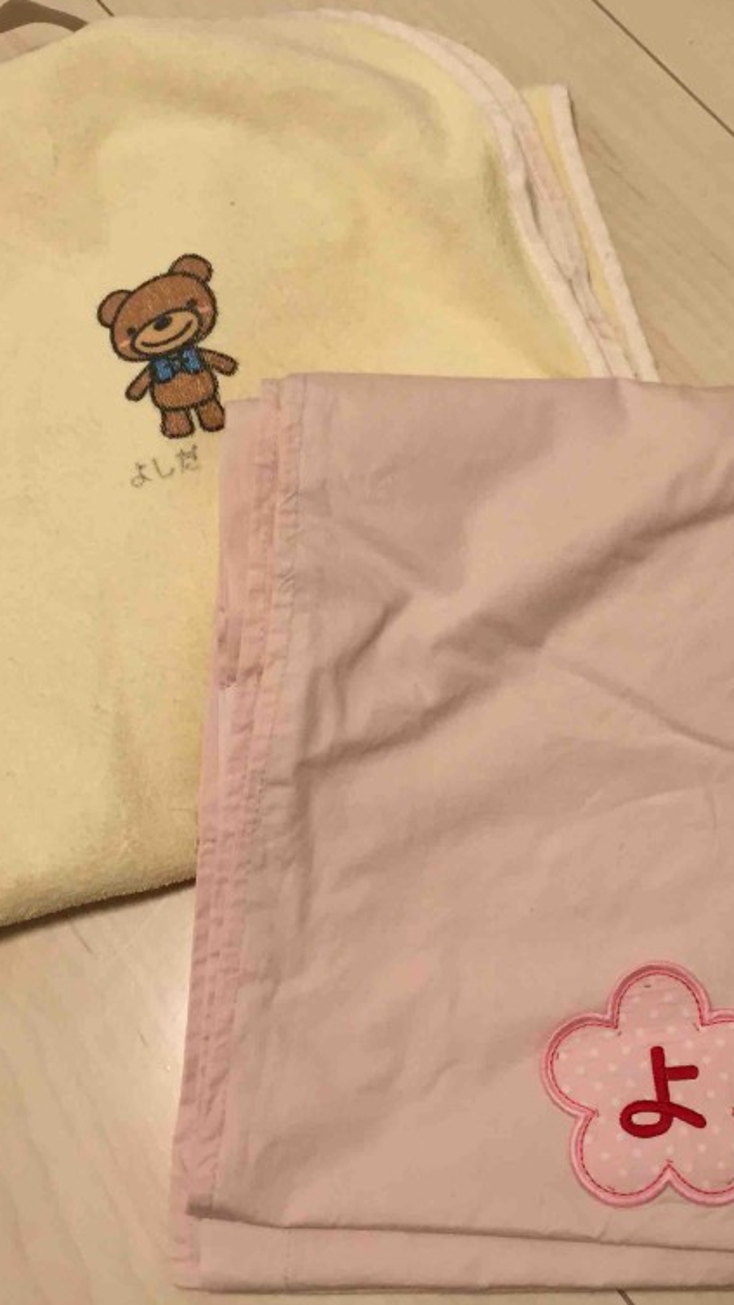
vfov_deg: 47.4
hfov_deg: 27.5
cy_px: 642
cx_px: 503
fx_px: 1488
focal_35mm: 43
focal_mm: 4.15
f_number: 2.2
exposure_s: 1/33
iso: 50
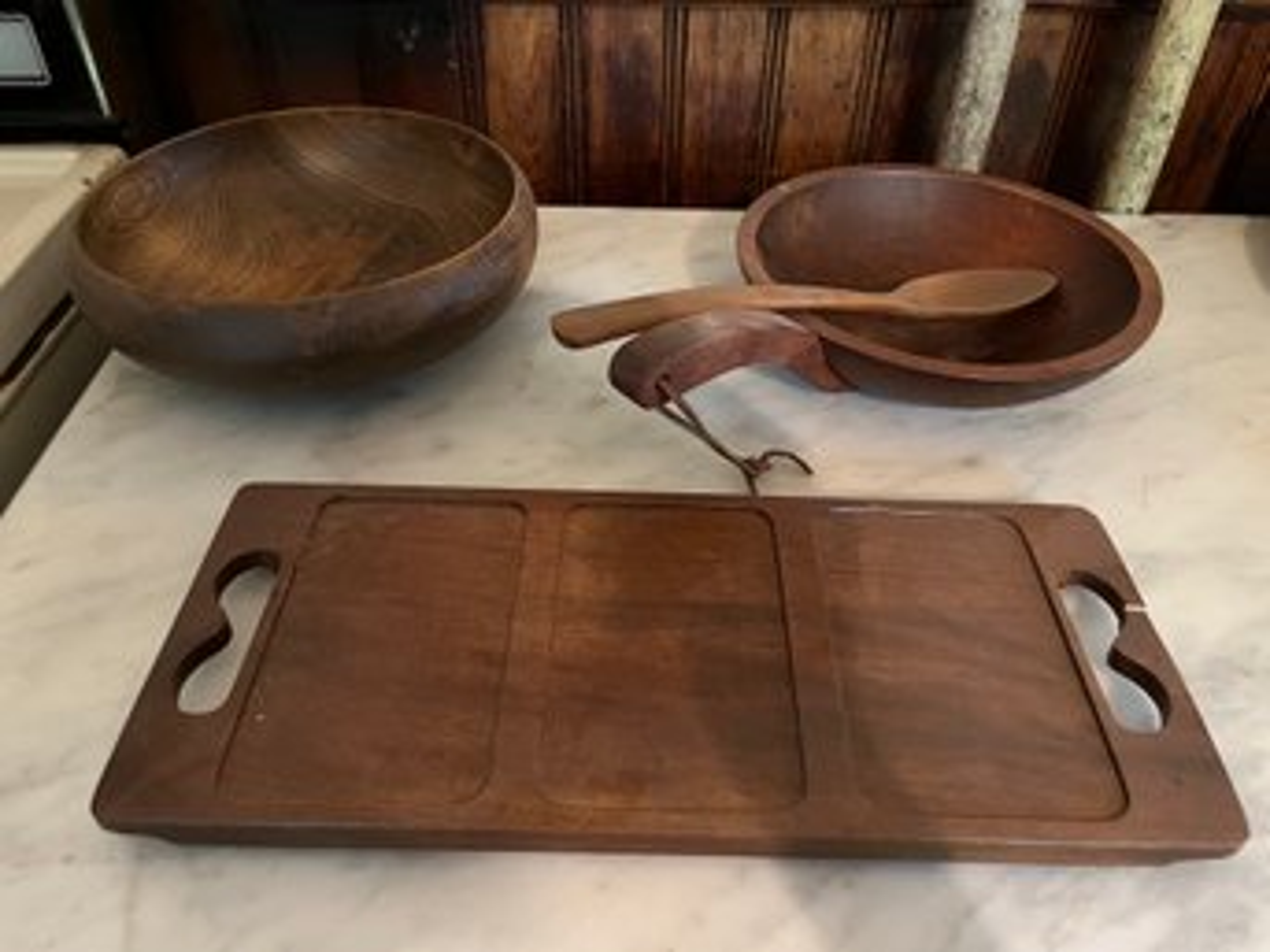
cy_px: 476
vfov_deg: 53.0
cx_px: 635
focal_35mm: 26
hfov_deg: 67.3
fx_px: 954
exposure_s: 1/30
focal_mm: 5.1
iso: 640
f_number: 1.6
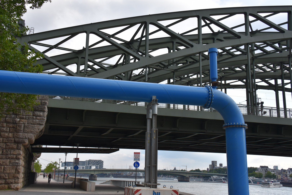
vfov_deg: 34.2
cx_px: 146
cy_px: 98
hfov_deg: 49.6
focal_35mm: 39
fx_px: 316
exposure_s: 1/500
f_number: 8
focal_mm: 26
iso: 400
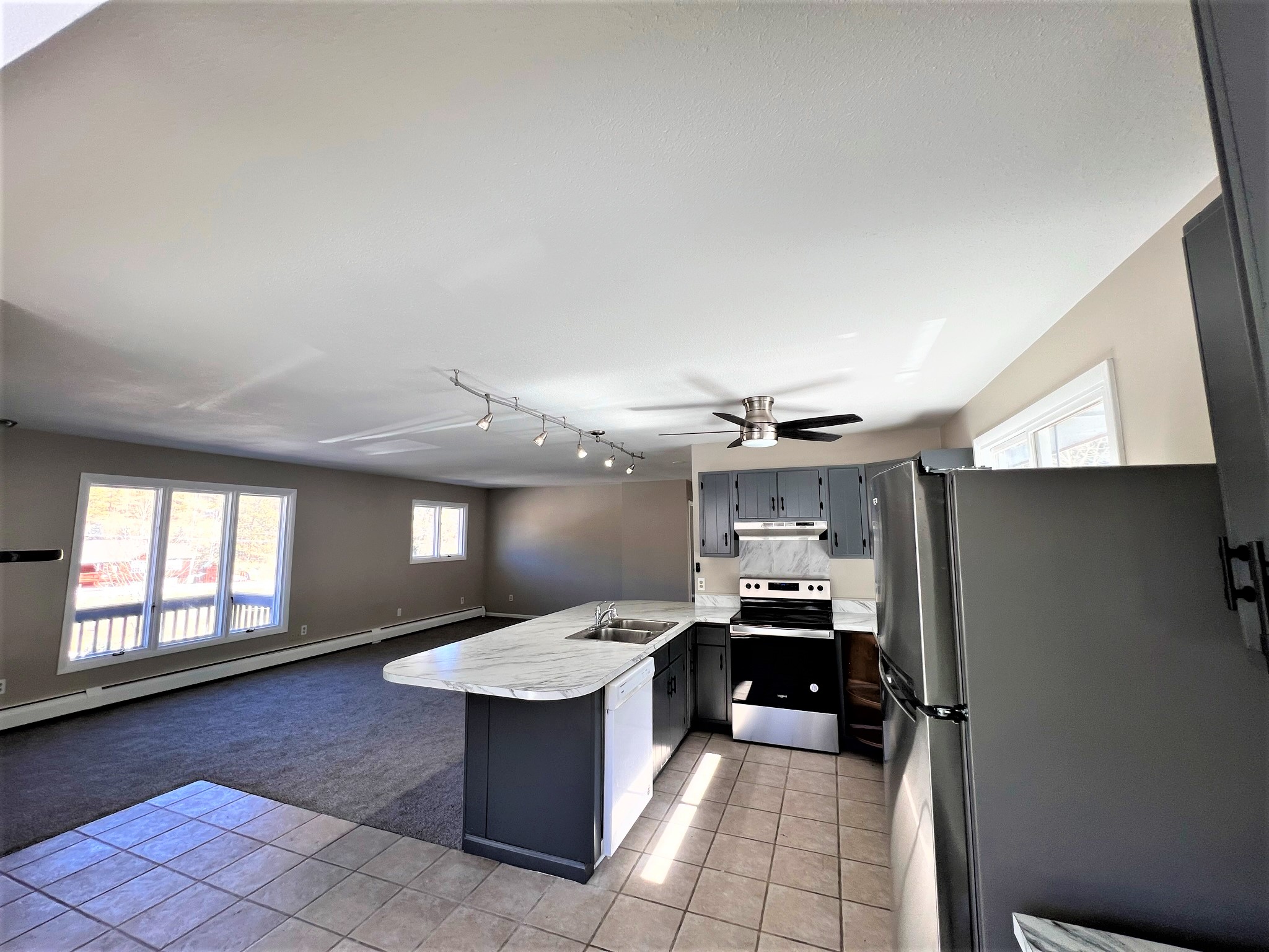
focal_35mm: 13
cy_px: 476
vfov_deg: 89.9
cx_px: 634
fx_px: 477
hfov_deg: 106.2
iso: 32
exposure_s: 1/123
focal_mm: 1.57
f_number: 1.8
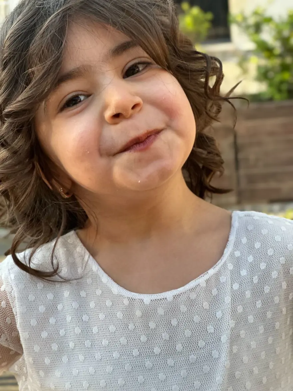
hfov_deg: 19.1
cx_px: 146
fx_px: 869
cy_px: 196
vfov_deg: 25.3
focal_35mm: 77
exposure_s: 1/121
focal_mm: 9
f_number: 2.8
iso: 100
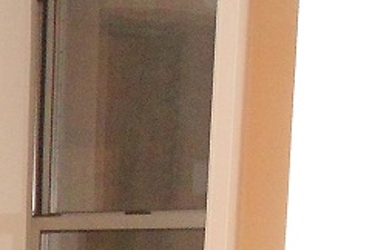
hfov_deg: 14.1
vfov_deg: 10.9
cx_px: -394
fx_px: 1250
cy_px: 398
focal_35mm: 120
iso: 500
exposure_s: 1/25
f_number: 3.2
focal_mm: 4.6
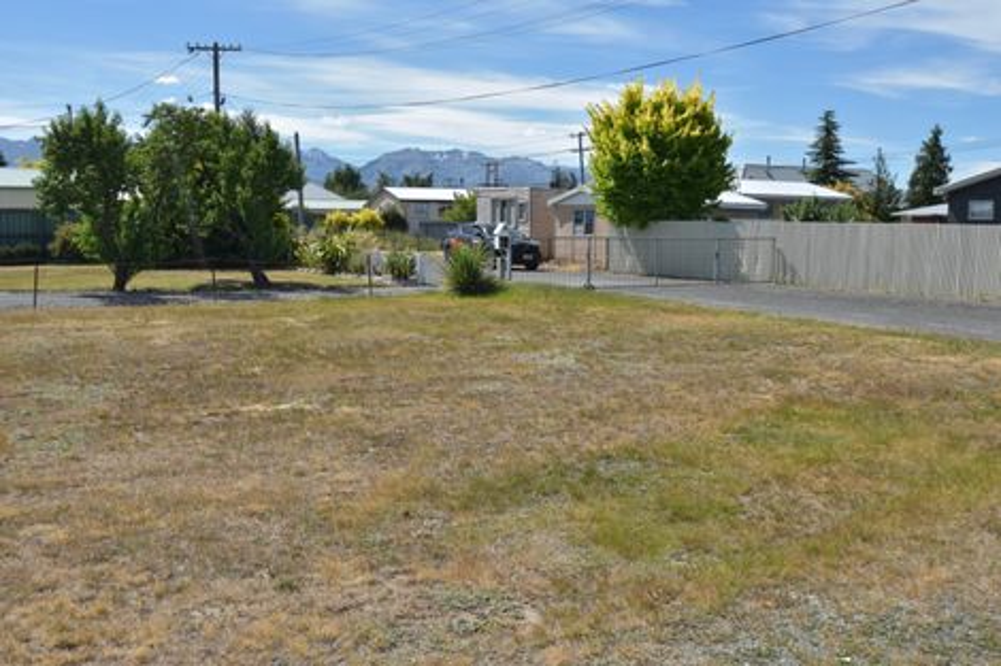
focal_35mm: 36
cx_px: 500
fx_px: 1001
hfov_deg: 53.1
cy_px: 333
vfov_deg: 36.8
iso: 200
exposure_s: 1/1600
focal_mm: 24
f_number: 4.5
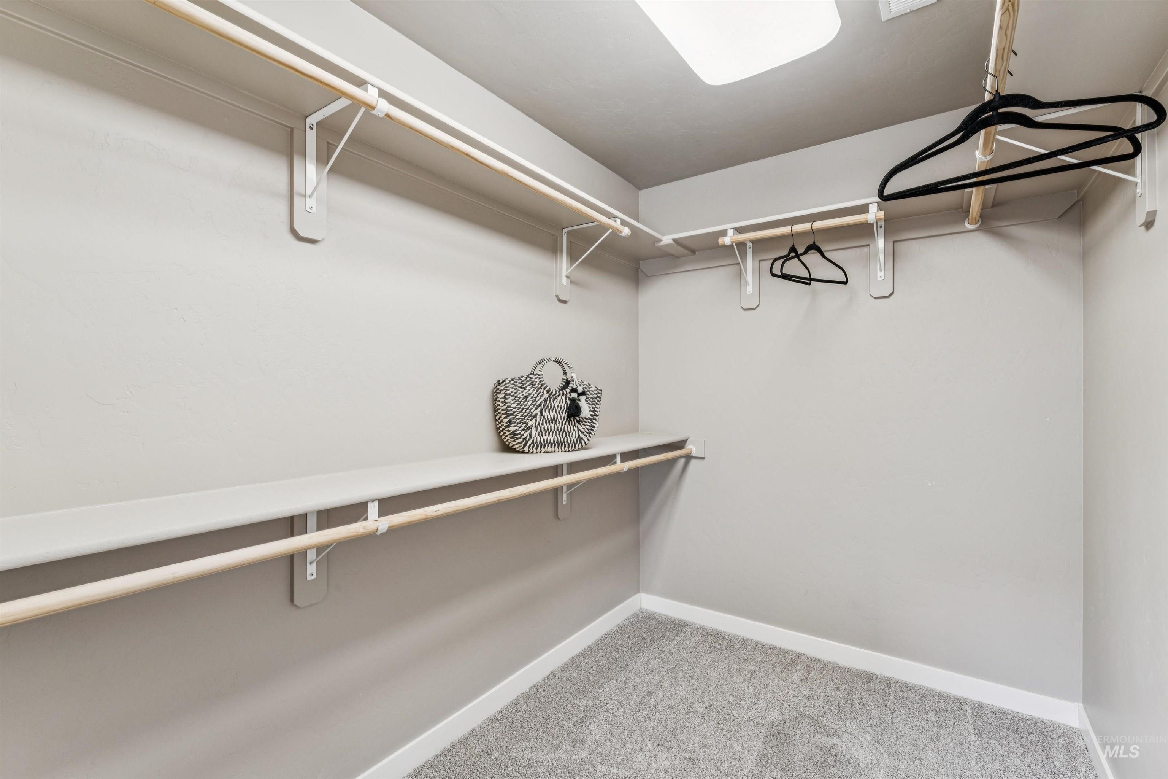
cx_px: 584
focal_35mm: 16
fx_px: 513
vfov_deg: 74.4
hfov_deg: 97.5
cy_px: 390
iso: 400
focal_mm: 15.8
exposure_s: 1/4
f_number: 13
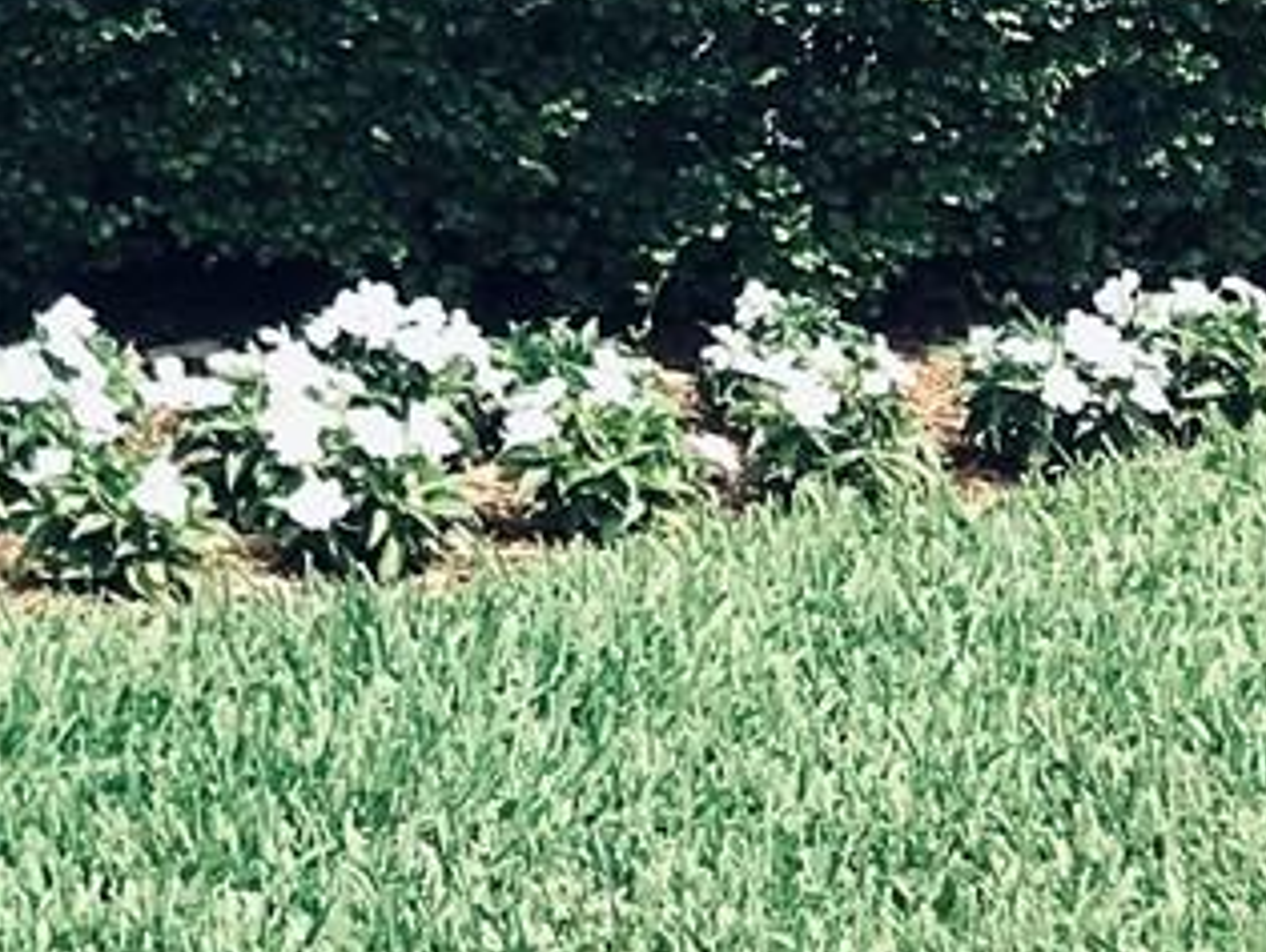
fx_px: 5199
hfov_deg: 11.7
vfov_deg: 9.8
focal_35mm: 142
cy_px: -928
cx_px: -1648
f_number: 1.8
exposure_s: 1/2457
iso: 20
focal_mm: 3.99
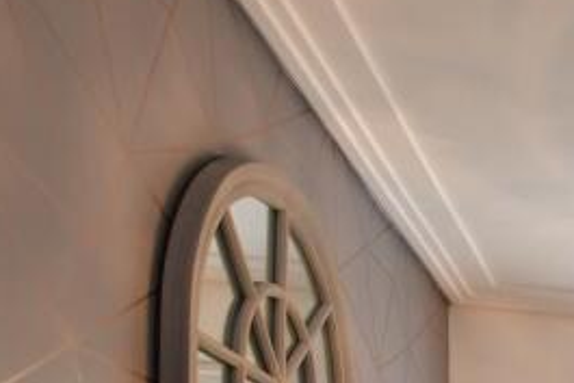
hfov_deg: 22.6
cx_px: 996
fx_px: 925
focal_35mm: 58
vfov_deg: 18.6
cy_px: 674
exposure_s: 1/8
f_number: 8
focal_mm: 10
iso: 400
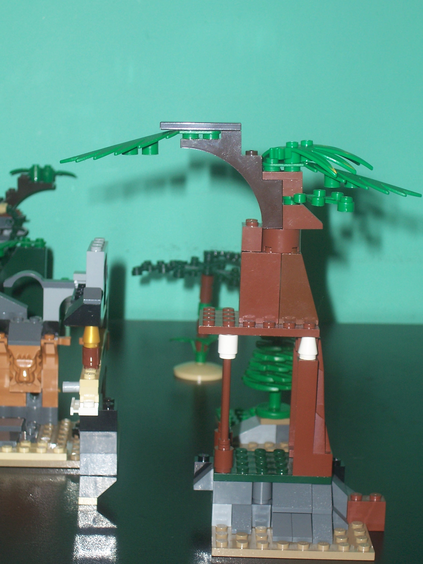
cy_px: 282
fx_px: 1336
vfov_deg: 23.8
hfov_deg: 18.0
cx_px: 212
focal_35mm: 82
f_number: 4.1
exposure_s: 1/90
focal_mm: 13.5
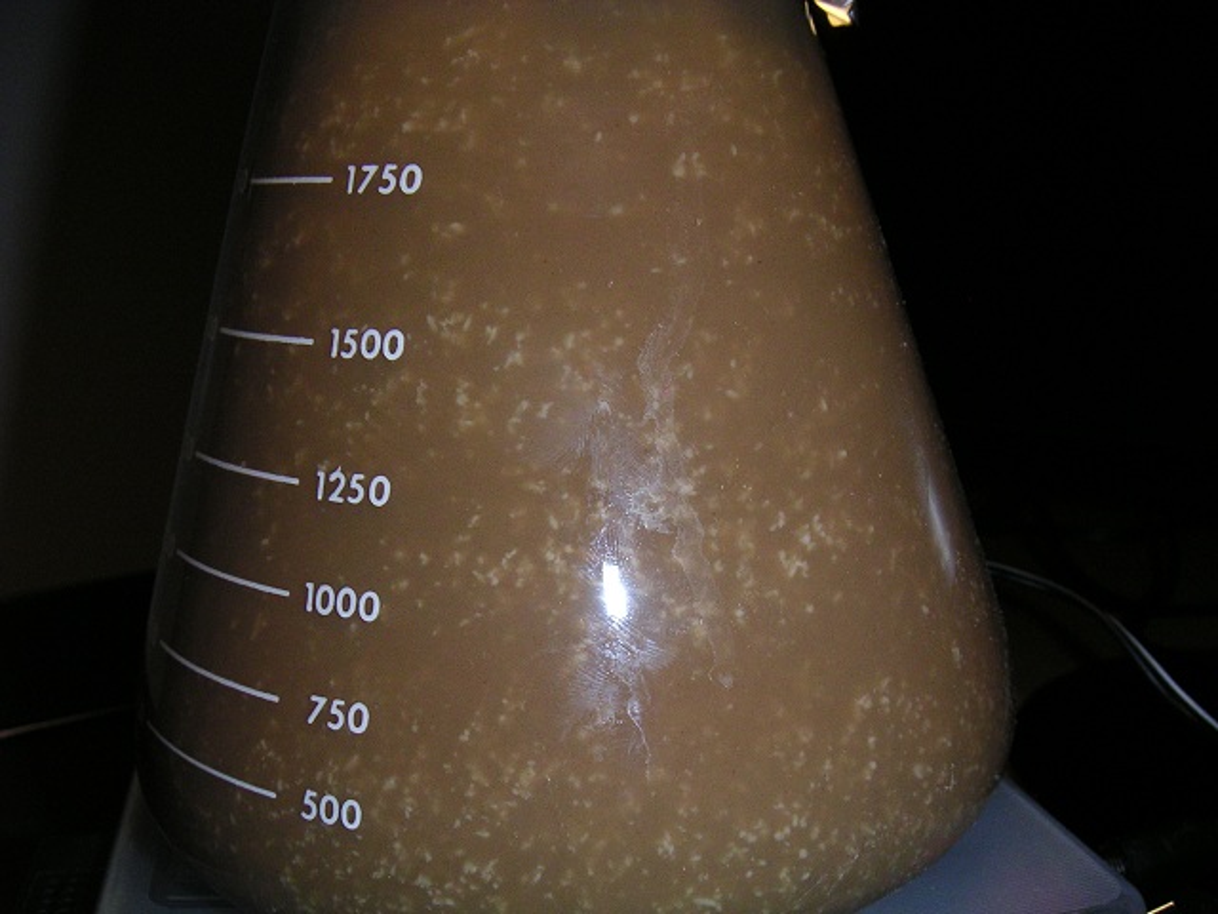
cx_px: 609
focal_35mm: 38
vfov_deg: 37.7
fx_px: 1337
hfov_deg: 49.0
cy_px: 457
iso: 160
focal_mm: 6
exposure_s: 1/45
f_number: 6.7
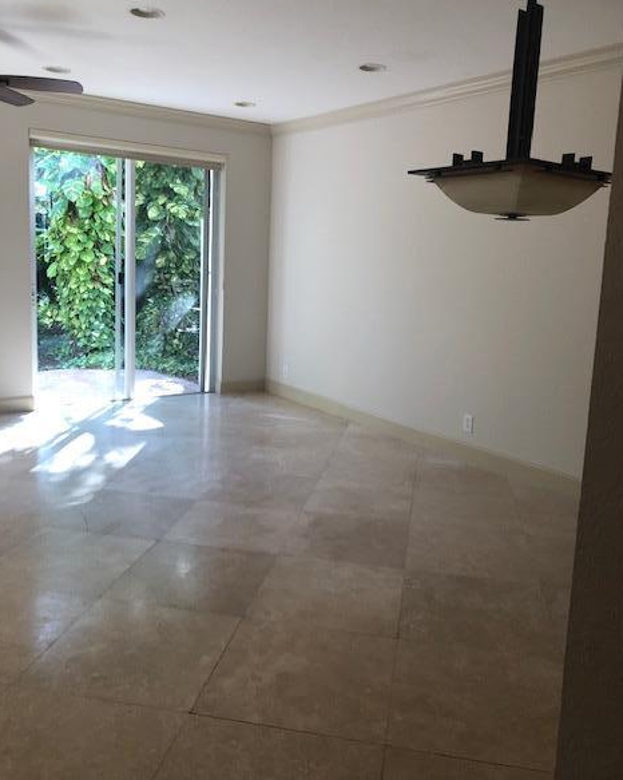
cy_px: 353
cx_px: 317
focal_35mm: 30
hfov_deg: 48.5
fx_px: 692
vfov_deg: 58.7
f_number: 1.8
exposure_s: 1/120
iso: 50
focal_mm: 4
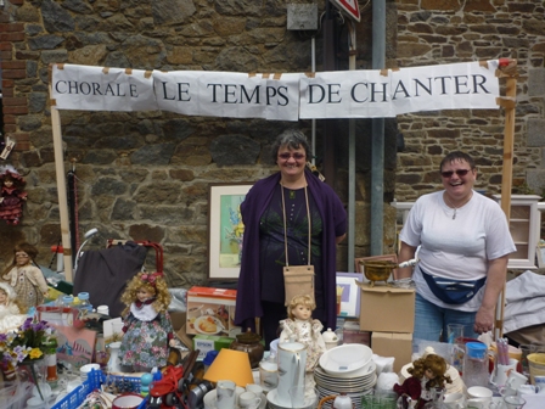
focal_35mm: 33
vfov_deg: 42.9
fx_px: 520
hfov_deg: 55.4
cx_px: 272
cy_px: 204
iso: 80
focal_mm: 5.5
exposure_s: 1/160
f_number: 8
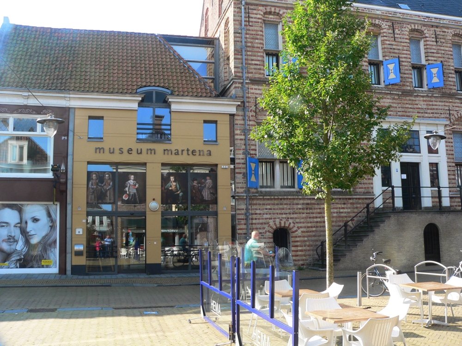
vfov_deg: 39.7
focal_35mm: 36
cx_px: 231
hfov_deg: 51.4
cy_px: 173
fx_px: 480
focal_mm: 6
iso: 80
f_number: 4
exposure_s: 1/125
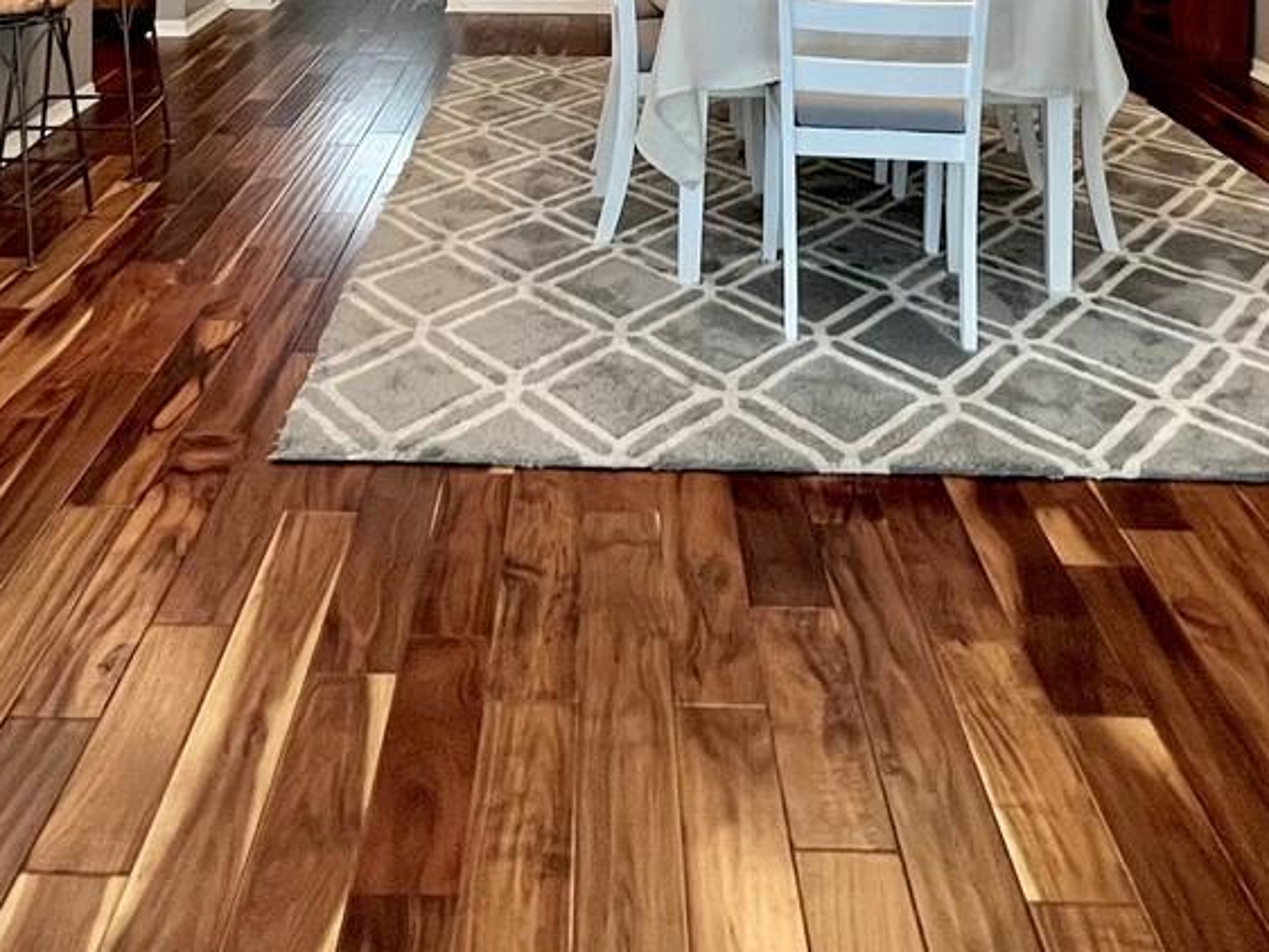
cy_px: -239
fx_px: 1357
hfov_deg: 50.0
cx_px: 558
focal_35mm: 37
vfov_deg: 31.3
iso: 250
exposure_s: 1/120
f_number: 1.8
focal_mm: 1.57
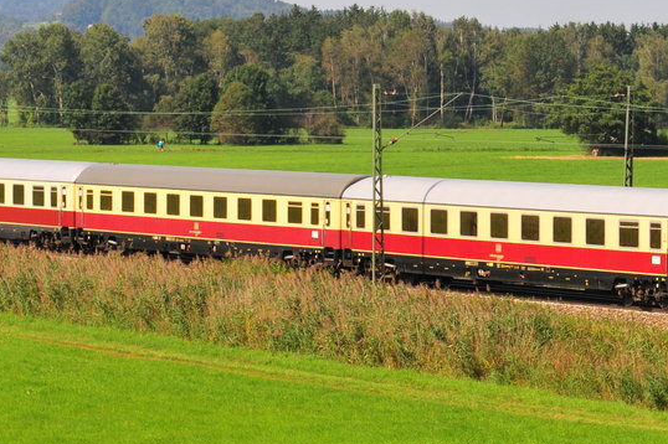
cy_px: 240
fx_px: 4339
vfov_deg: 5.9
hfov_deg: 8.7
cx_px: 739
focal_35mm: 234
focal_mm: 70
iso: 500
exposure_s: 1/1000
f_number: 9
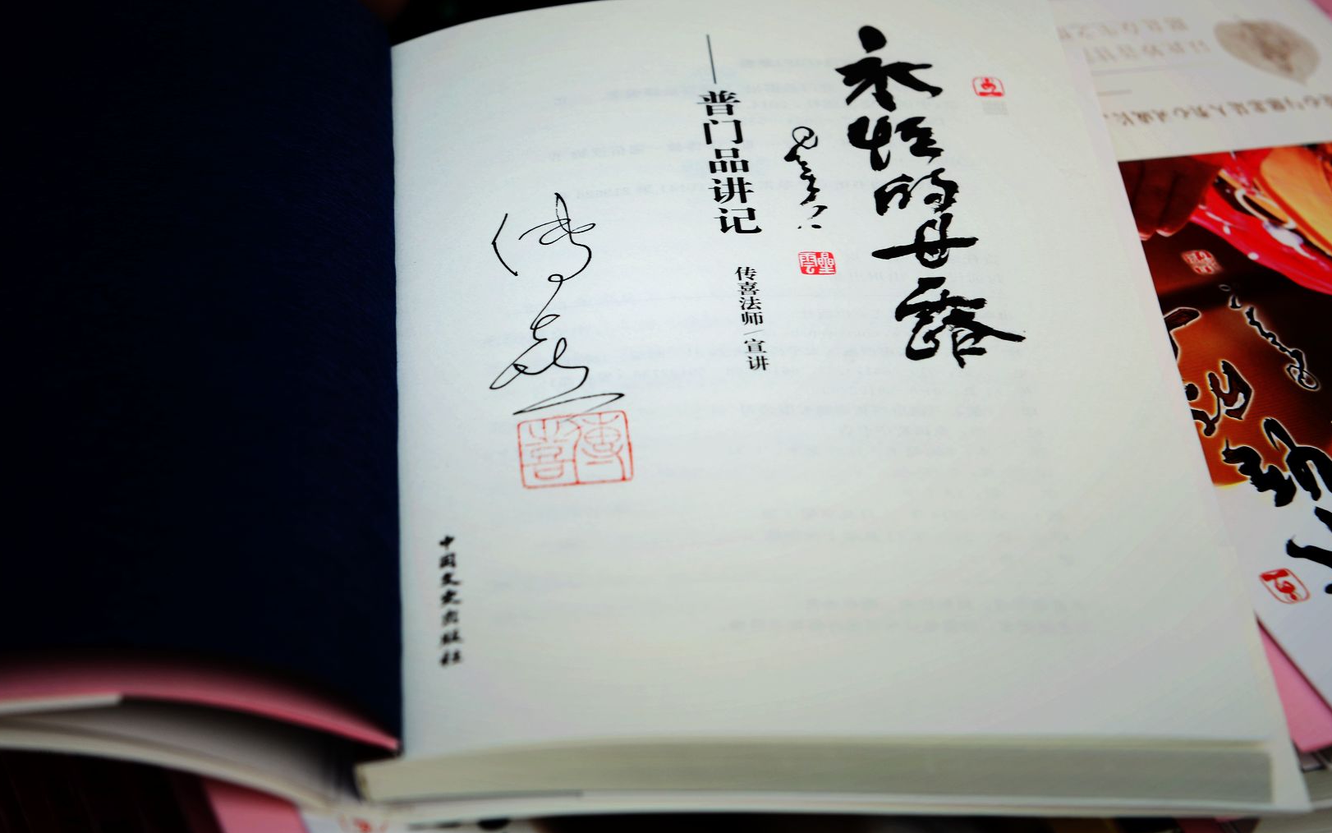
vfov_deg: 14.8
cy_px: 298
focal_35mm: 88
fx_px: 3195
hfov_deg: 23.5
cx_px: 627
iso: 200
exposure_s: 1/30
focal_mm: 70
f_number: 8
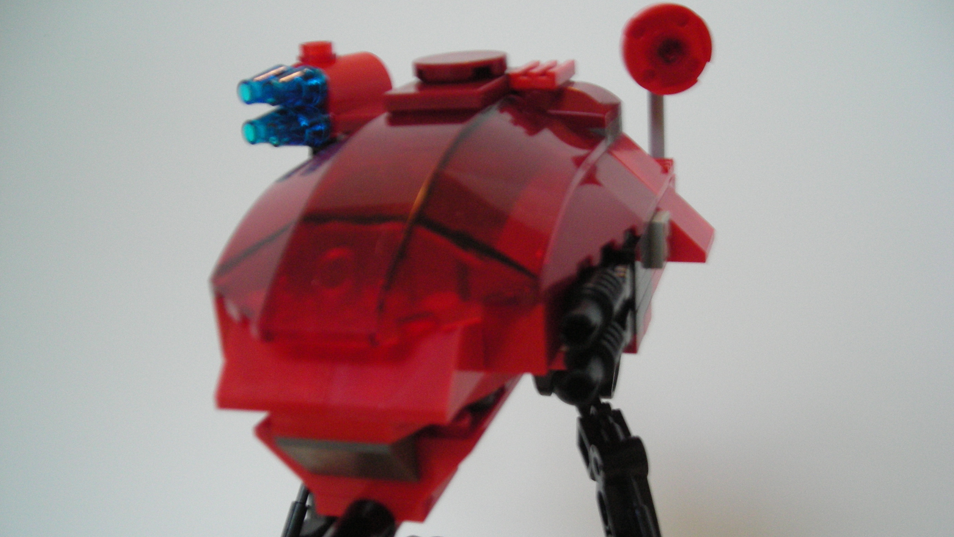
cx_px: 479
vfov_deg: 28.2
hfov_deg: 48.4
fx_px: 1062
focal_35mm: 42
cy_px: 343
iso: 200
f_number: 3.2
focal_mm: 6.3
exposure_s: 1/14
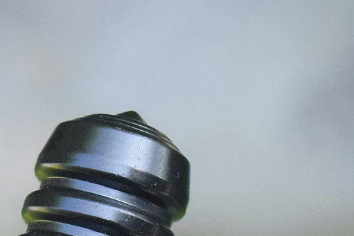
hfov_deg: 6.3
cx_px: -57
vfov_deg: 4.2
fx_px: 3176
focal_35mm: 323
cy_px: 425
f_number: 10
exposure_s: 1/400
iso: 3200
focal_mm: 55
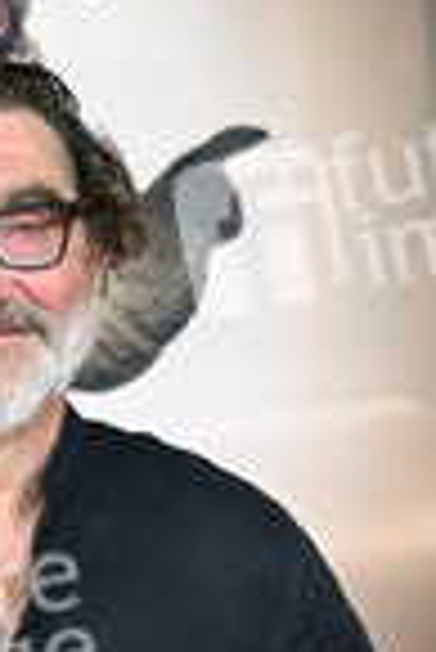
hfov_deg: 7.1
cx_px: -4
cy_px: 886
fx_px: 3498
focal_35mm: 193
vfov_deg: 10.4
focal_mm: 70
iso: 800
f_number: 6.3
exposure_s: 1/160
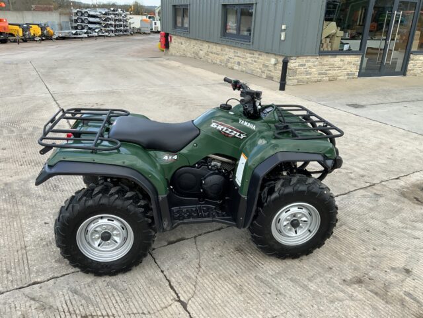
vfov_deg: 48.2
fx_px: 354
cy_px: 159
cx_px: 212
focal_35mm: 29
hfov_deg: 61.7
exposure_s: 1/232
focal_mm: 3
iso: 16
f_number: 1.8
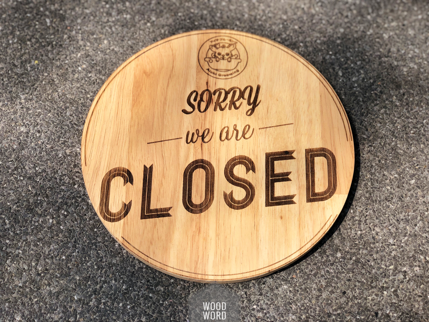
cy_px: 161
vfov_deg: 25.7
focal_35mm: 57
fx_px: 706
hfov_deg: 33.8
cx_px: 214
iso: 20
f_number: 2.8
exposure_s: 1/264
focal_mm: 6.6
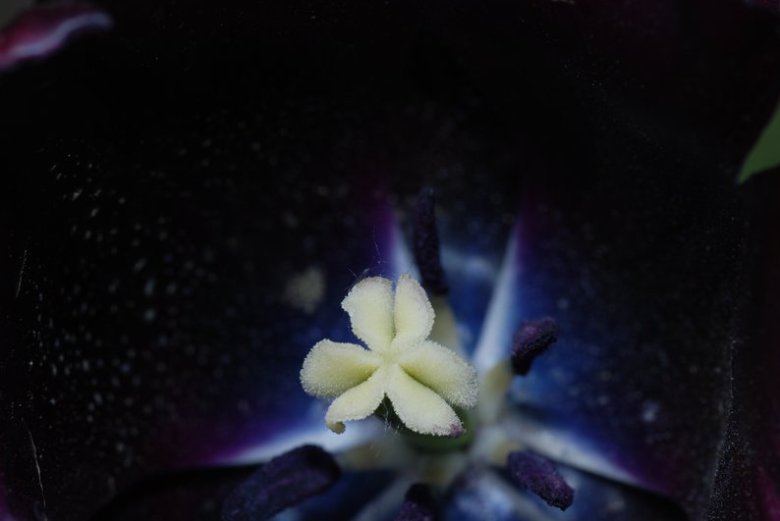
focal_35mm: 170
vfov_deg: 8.1
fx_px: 3687
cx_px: 371
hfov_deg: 12.1
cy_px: 285
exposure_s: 1/160
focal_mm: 100
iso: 100
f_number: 13
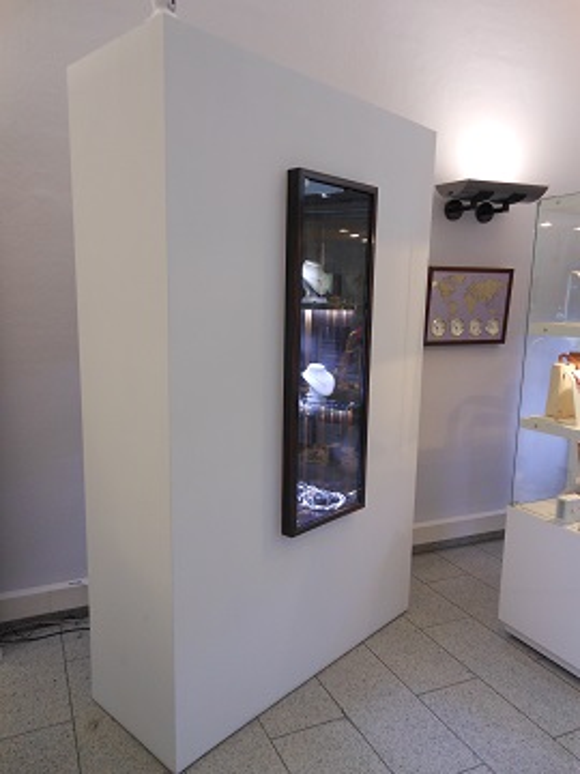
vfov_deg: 69.4
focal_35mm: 25
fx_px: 559
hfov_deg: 54.9
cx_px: 290
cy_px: 387
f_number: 3.2
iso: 200
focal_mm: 4.5
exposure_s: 1/30
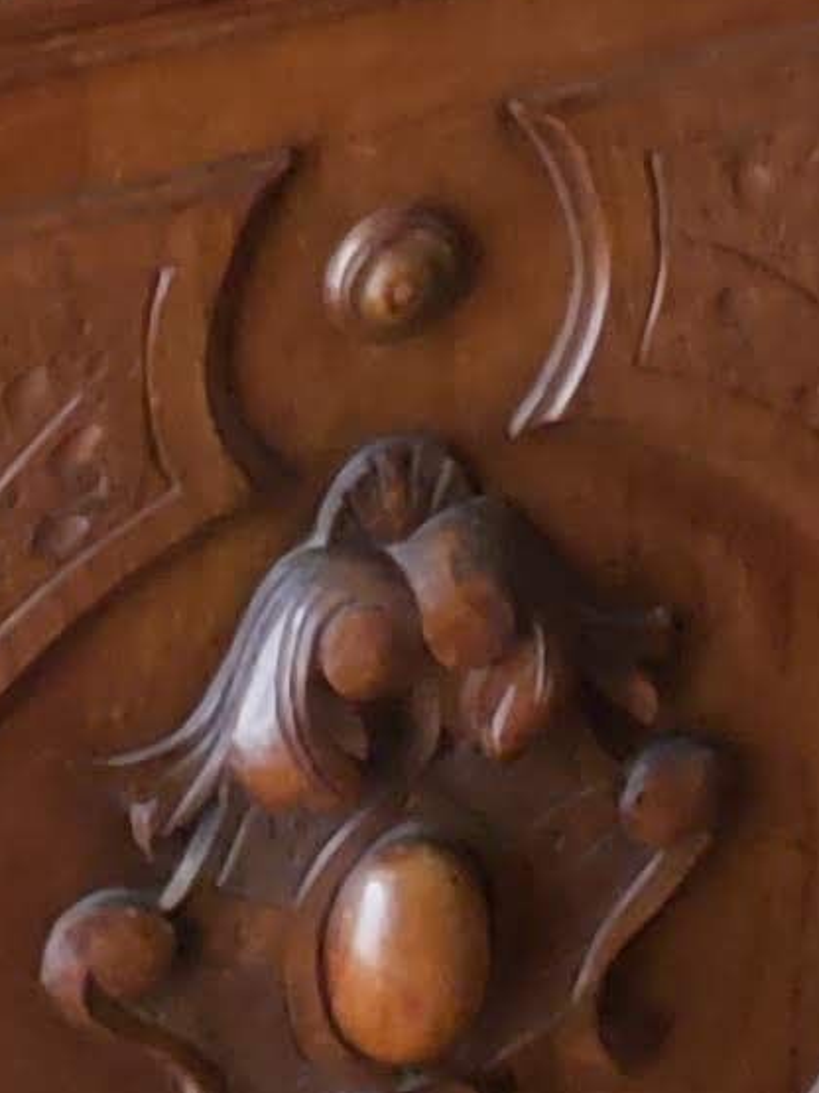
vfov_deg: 9.5
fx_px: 5965
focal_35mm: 189
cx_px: 786
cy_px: -1319
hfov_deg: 7.8
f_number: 1.5
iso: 1000
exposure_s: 1/10
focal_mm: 4.3
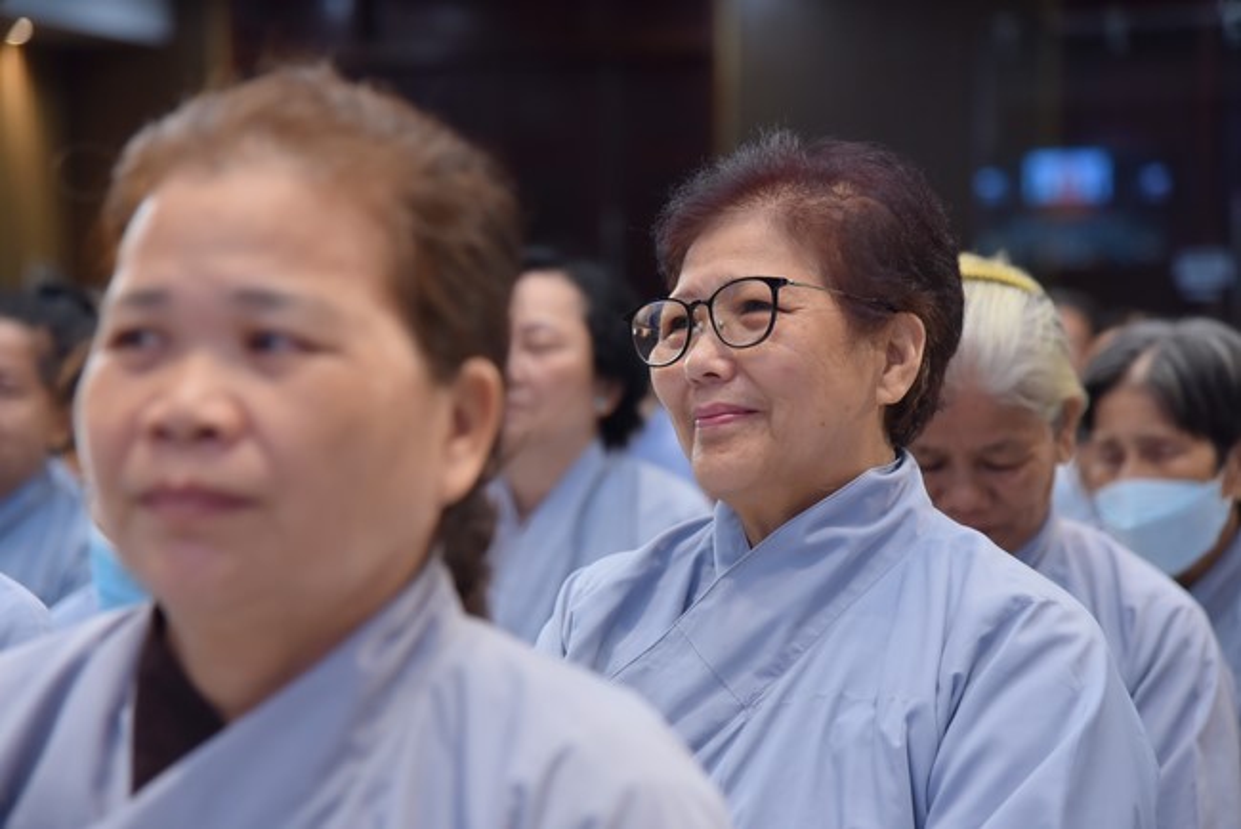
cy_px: 414
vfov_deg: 13.1
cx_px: 620
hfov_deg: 19.4
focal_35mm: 105
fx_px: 3621
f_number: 5
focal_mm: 105
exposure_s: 1/125
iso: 1000
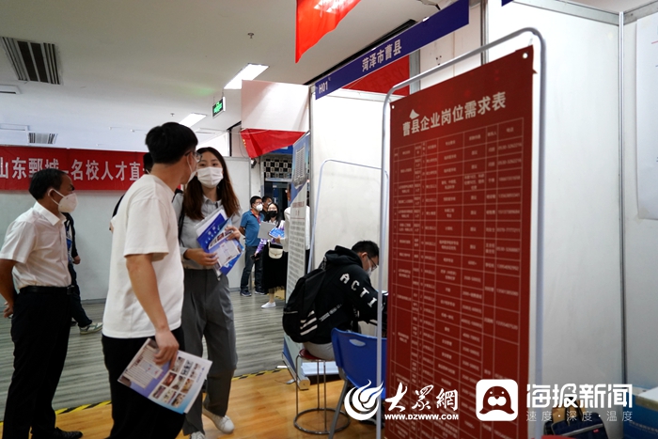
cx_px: 329
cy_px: 220
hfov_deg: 73.7
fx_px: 439
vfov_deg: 53.2
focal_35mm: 24
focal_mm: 24
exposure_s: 1/160
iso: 3200
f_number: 3.5
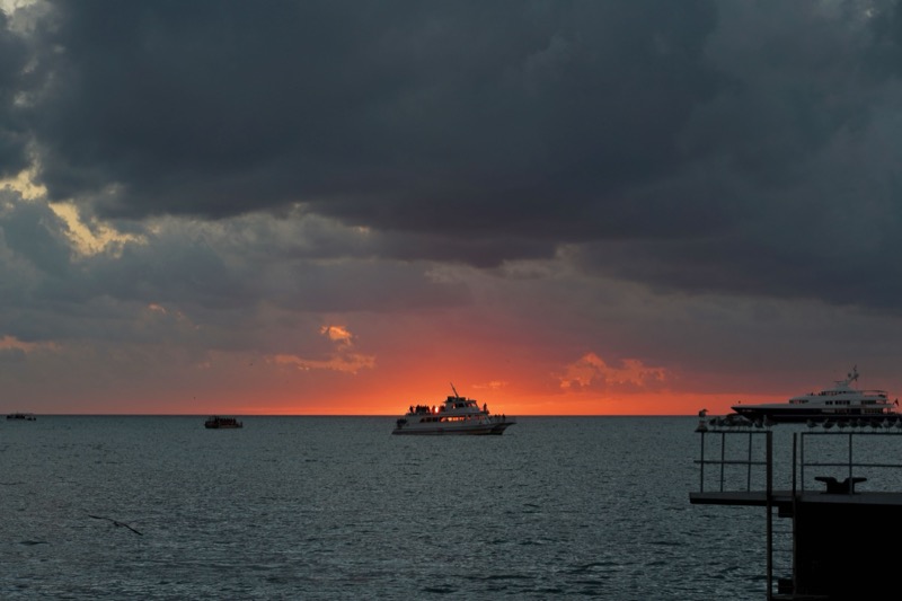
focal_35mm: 105
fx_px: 2630
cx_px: 451
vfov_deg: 13.0
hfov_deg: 19.5
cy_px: 300
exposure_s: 1/250
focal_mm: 105
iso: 500
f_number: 8
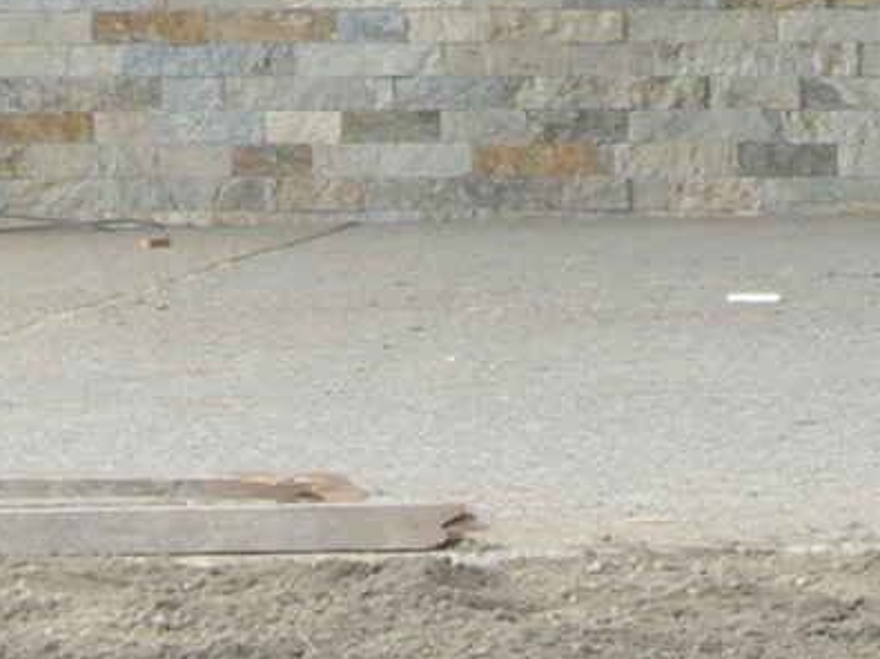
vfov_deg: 4.7
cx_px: 585
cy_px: -450
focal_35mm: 314
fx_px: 7980
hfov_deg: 6.3
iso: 100
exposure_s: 1/60
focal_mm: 11.2
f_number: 4.3
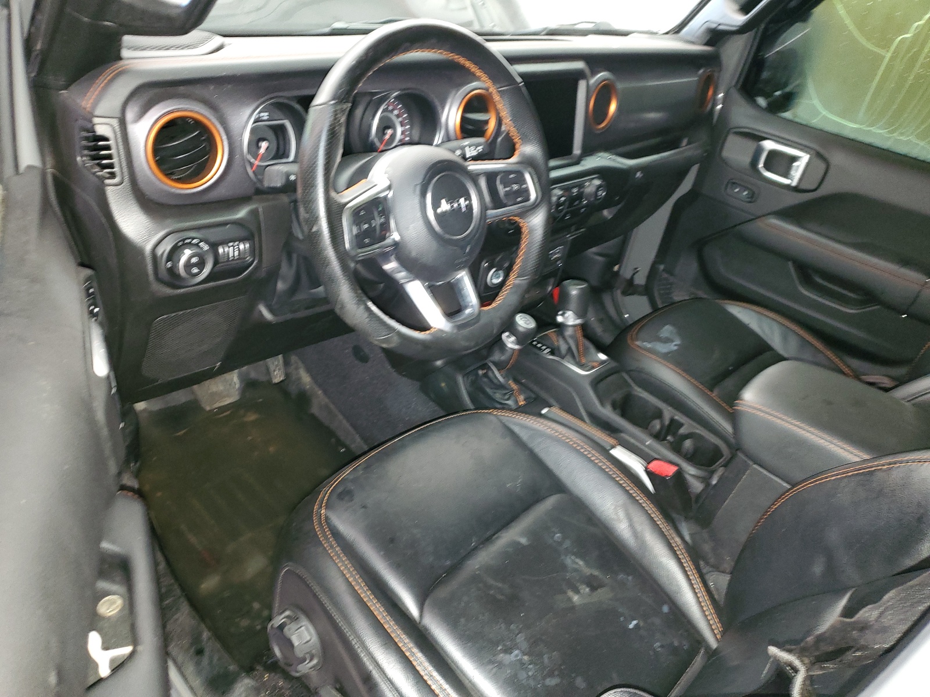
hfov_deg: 67.3
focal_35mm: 26
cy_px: 348
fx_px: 699
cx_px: 465
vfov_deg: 53.1
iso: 177
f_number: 1.5
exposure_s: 1/10
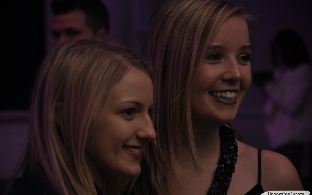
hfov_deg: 13.0
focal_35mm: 162
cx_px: 156
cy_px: 103
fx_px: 1373
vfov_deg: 8.1
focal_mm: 105
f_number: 5.6
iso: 400
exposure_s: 1/60
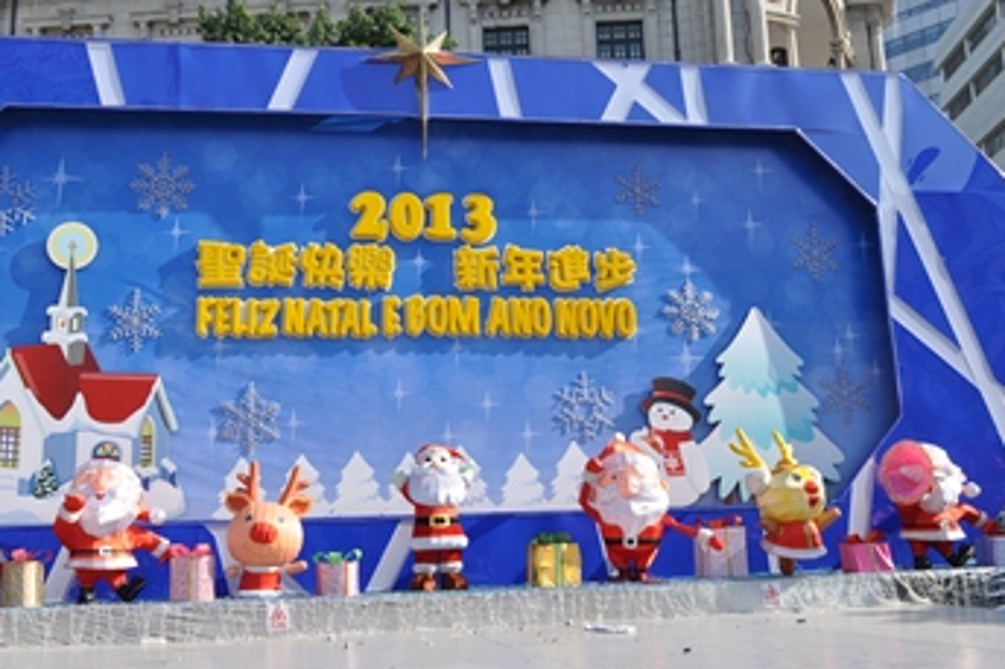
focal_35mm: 43
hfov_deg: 45.4
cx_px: 456
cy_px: 301
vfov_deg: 31.1
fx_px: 1200
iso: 200
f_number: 9
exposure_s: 1/320
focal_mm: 22
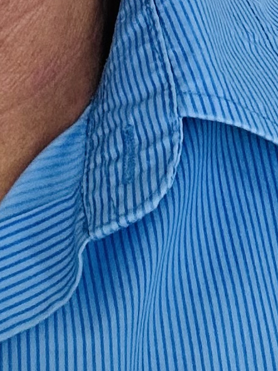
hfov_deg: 9.3
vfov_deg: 11.7
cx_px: -89
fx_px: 1680
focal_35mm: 157
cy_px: -285
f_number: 1.9
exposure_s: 1/72
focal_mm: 2.69
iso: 80
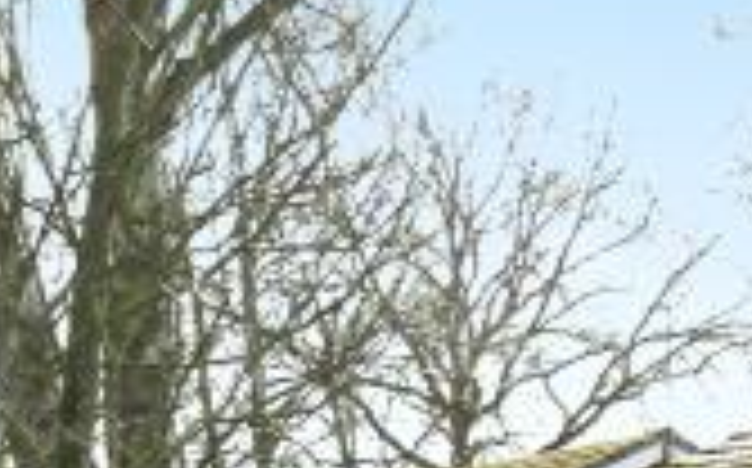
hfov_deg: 21.9
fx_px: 1925
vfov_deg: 12.1
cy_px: 974
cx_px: 554
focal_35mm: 94
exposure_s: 1/250
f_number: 13
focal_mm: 10
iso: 800
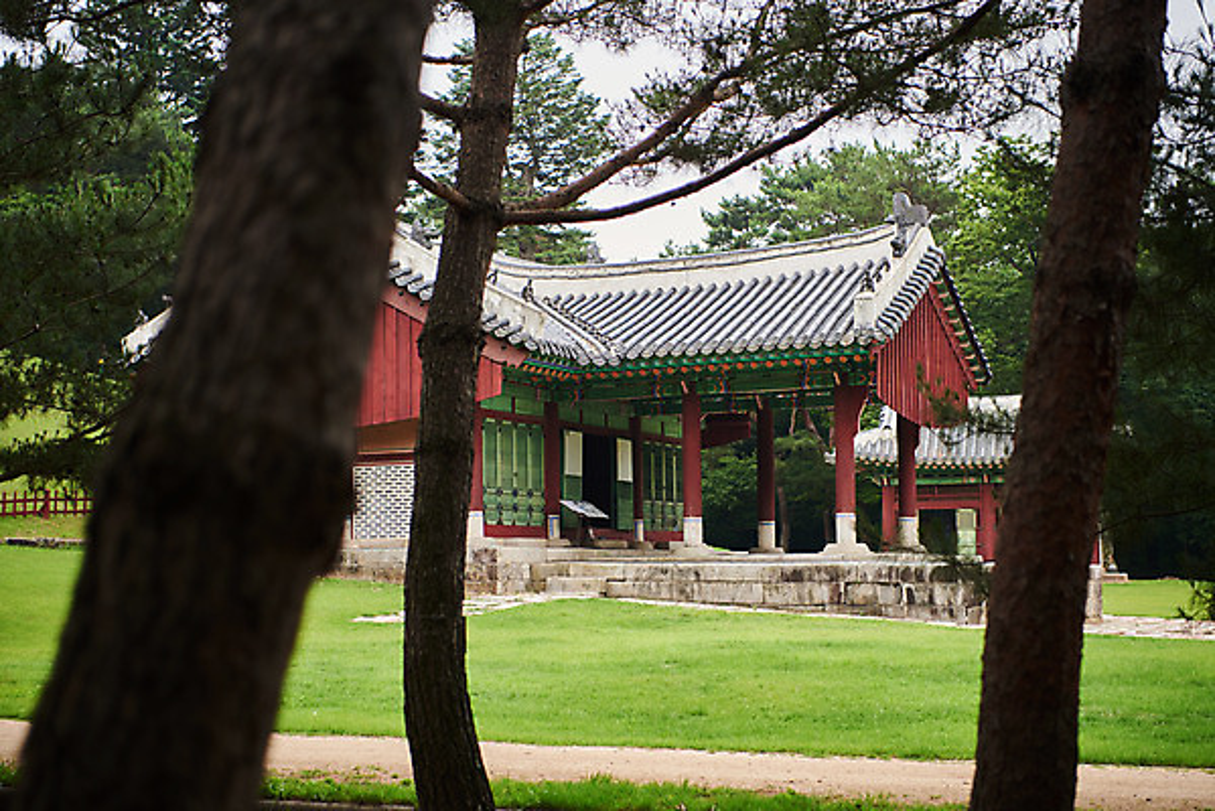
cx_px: 608
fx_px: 1756
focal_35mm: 52
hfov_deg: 38.2
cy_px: 406
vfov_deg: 26.0
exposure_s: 1/1000
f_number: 3.2
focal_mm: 52
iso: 400
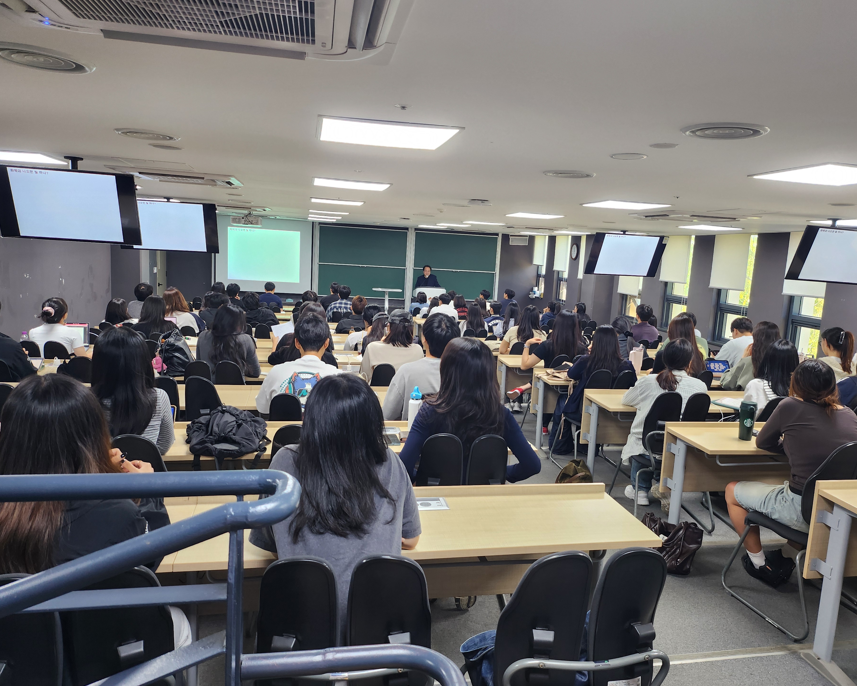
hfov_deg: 66.0
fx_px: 659
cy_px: 342
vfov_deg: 54.9
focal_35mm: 26
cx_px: 459
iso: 160
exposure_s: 1/60
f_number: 1.8
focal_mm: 5
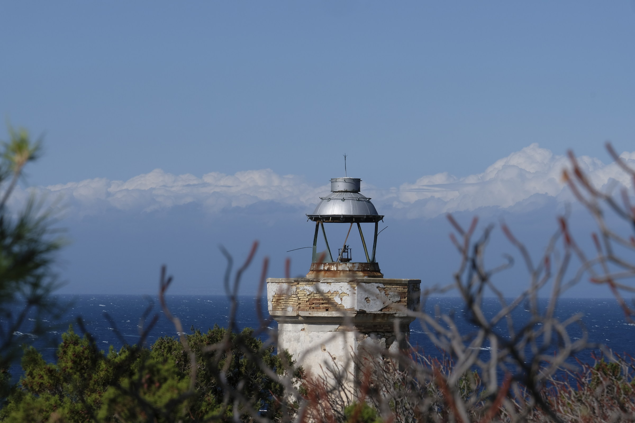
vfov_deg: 7.9
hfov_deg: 11.8
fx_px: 3069
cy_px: 212
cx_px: 318
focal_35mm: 174
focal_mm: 116.1
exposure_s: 1/160
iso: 200
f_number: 20
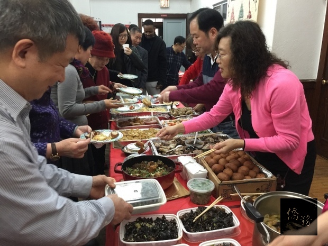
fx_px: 275
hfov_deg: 61.7
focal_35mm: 29
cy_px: 123
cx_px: 164
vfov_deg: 48.2
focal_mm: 4.15
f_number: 2.2
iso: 80
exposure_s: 1/15
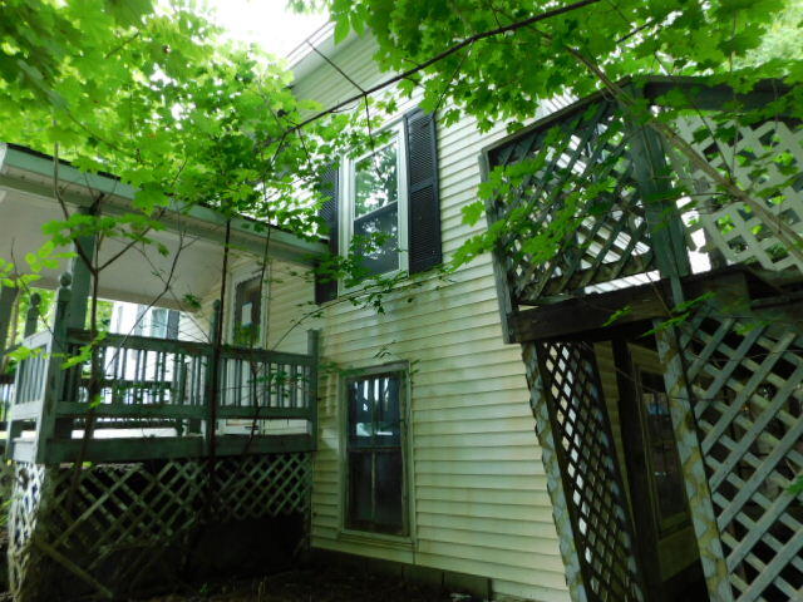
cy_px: 301
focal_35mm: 23
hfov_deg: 73.9
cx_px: 402
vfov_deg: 58.9
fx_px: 534
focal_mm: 4
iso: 160
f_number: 3
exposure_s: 1/30
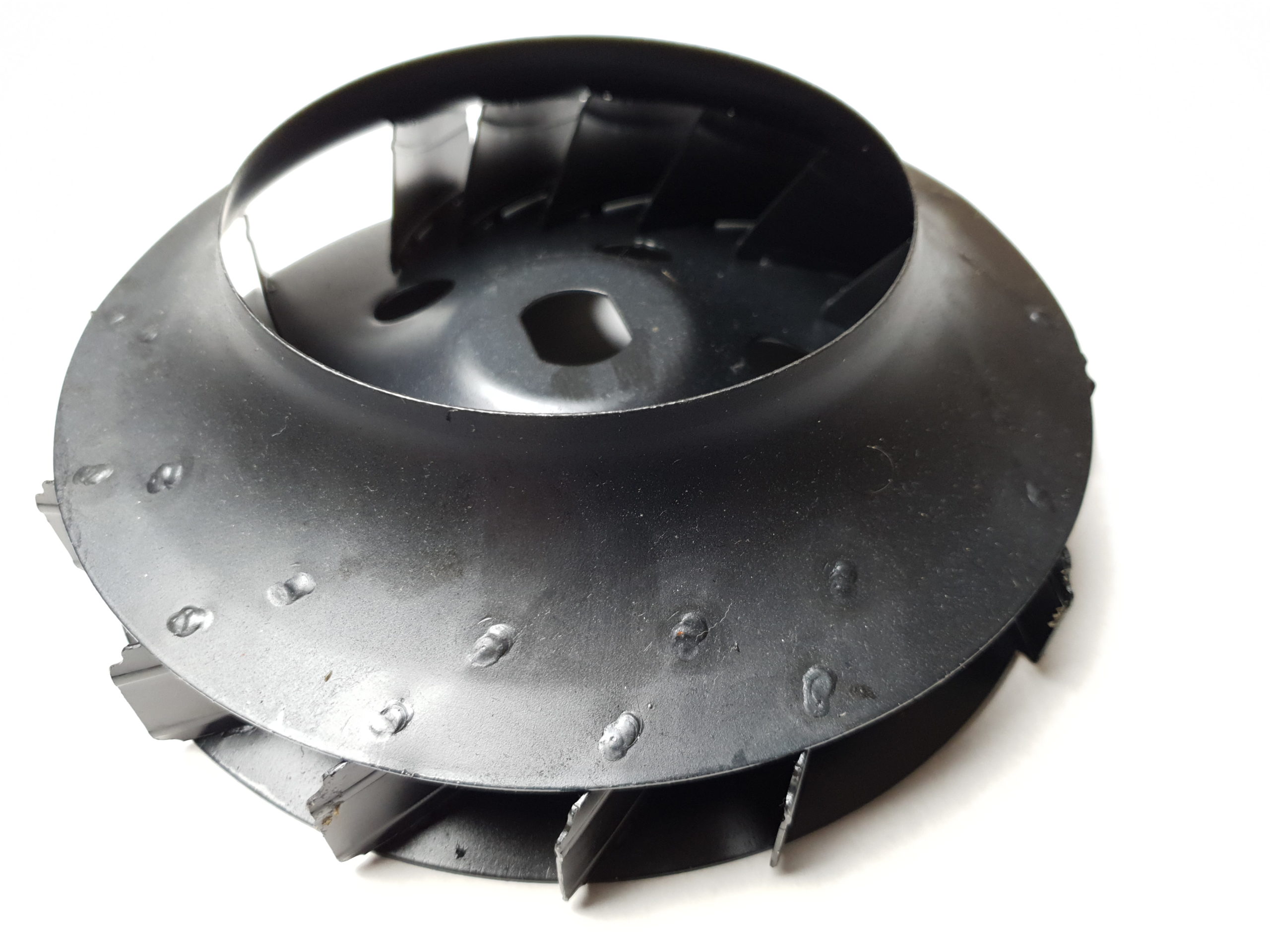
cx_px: 635
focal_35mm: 26
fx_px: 954
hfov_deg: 67.3
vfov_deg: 53.1
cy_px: 476
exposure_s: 1/50
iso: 160
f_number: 1.5
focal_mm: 4.3
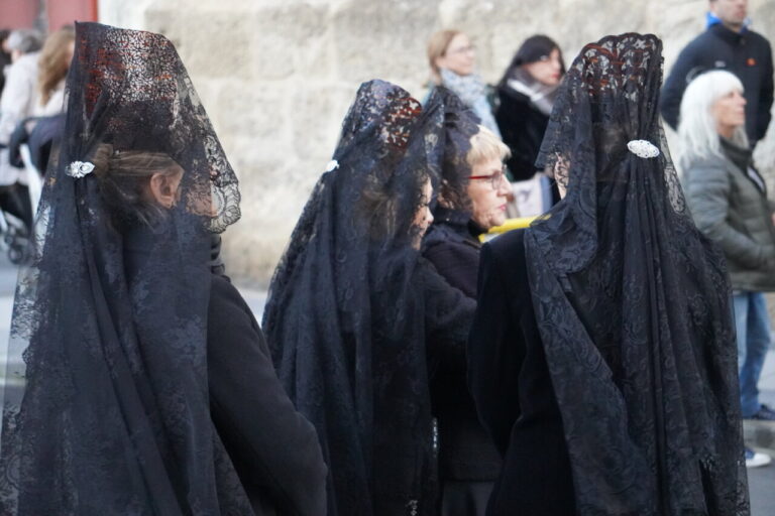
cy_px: 258
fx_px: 2389
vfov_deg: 12.3
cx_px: 388
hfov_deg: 18.4
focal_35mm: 111
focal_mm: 74
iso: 6400
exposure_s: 1/100
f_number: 5
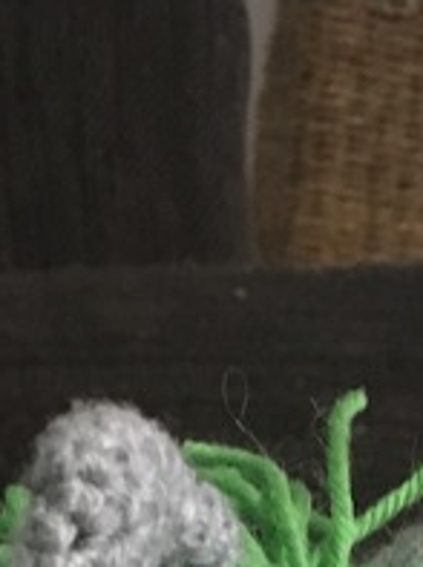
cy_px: 1079
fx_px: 1929
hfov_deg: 12.5
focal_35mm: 118
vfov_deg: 14.4
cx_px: 184
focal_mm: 4.15
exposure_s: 1/17
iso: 200
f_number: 2.2
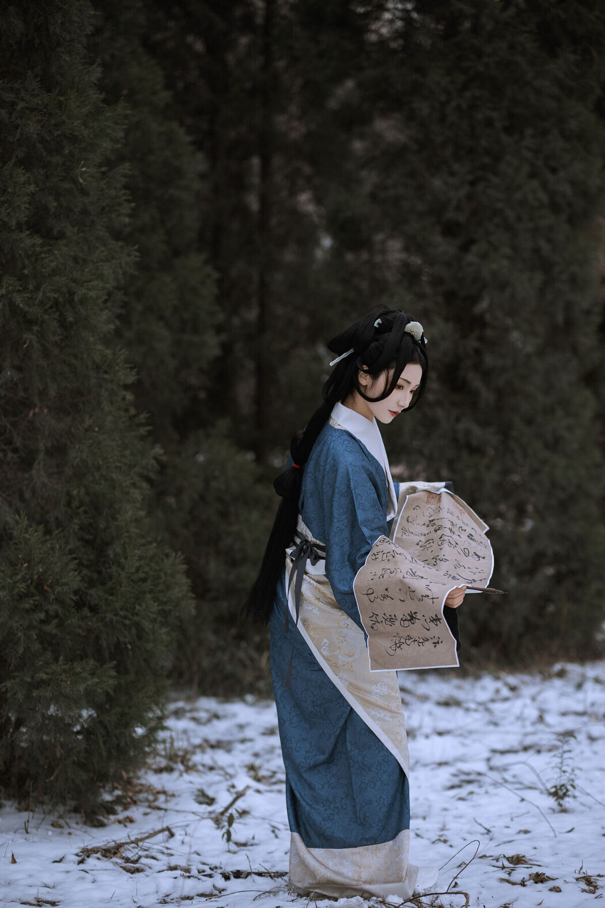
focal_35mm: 85
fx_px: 2143
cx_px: 302
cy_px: 454
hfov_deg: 16.1
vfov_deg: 23.9
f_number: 2
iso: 100
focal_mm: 85
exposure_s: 1/500
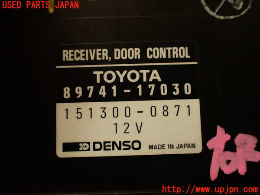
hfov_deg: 56.8
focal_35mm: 32
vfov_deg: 44.2
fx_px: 240
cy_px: 98
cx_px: 130
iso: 200
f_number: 2.4
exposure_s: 1/50
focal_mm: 5.79
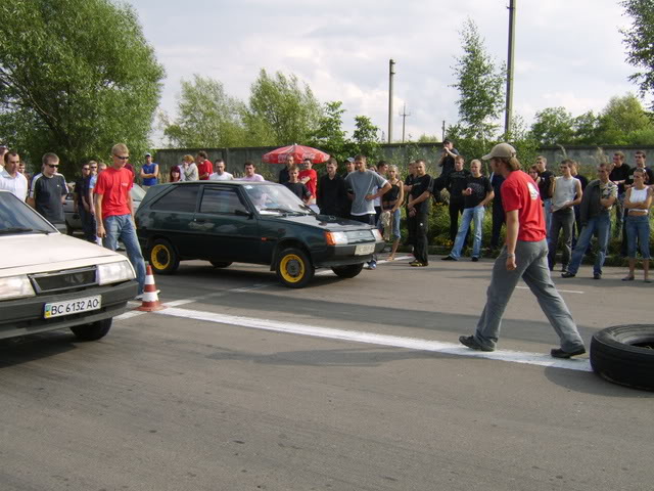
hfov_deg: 58.4
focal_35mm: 31
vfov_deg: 45.4
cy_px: 246
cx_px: 327
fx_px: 586
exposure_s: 1/272
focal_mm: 8.13
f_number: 5.6
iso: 71
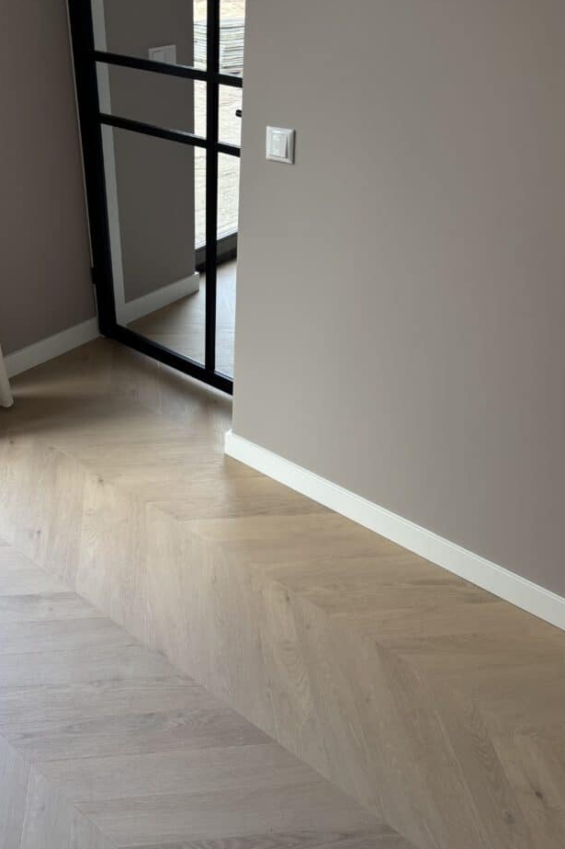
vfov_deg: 61.9
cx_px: 229
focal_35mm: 30
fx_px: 706
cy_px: 429
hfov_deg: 43.4
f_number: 1.6
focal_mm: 5.96
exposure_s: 1/121
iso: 80
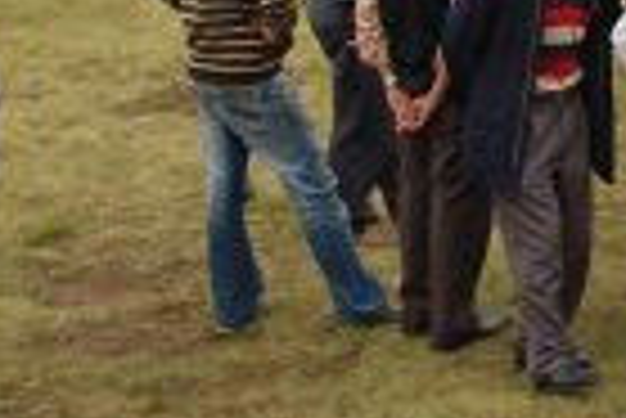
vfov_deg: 5.8
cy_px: -249
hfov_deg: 8.4
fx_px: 4073
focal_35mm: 234
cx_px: 1207
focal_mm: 34
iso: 200
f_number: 8
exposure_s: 1/250
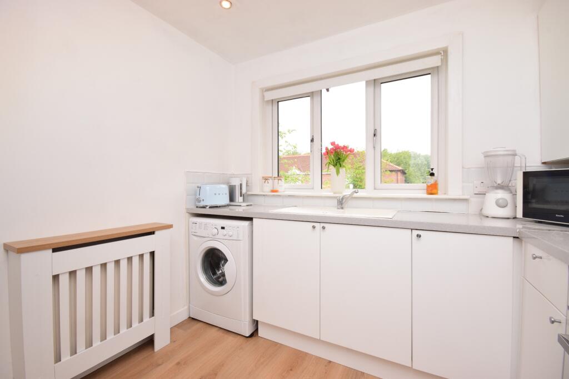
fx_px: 237
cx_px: 284
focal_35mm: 15
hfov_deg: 100.4
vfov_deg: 77.3
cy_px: 190
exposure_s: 1/125
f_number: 11
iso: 800
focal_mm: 10
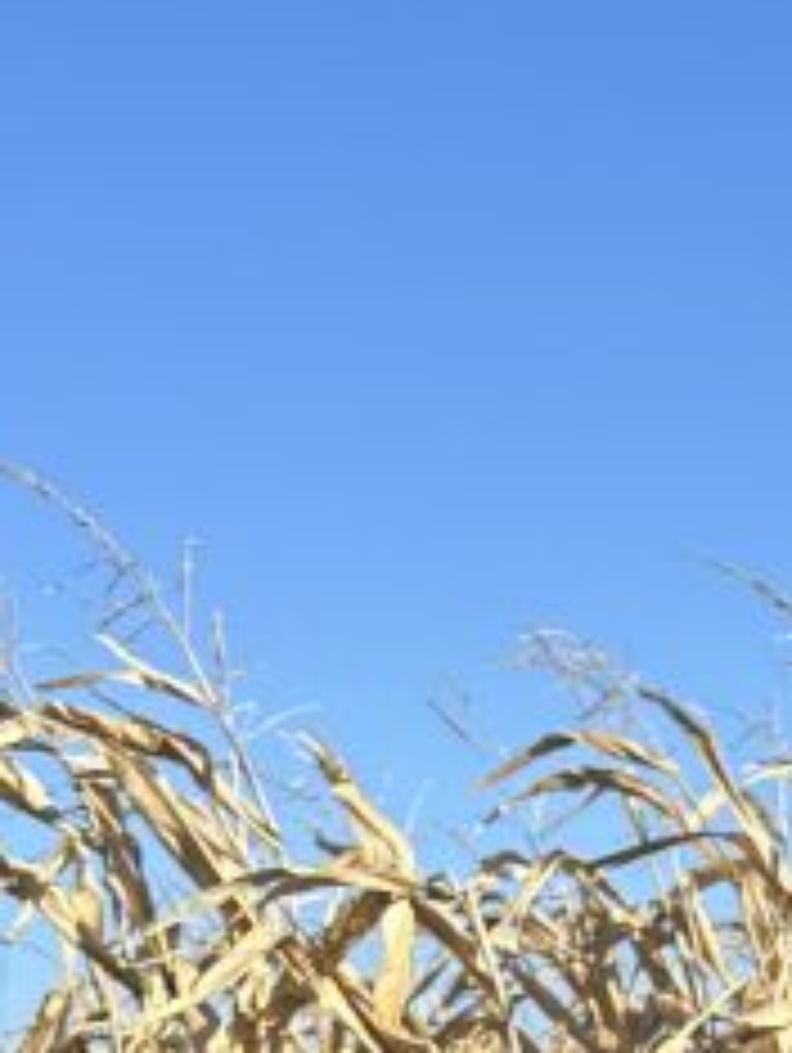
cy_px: 1534
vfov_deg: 17.1
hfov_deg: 13.6
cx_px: 1040
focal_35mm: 105
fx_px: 3197
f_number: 1.78
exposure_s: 1/3058
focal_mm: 6.86
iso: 80
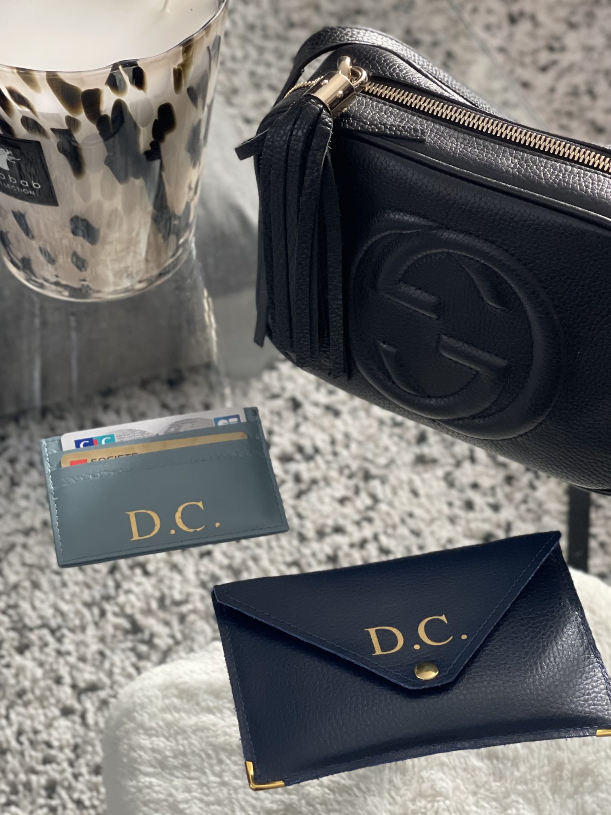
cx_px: 320
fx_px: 1836
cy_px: 343
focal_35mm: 78
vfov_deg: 25.0
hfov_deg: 18.9
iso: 320
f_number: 2.2
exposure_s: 1/40
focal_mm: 7.5
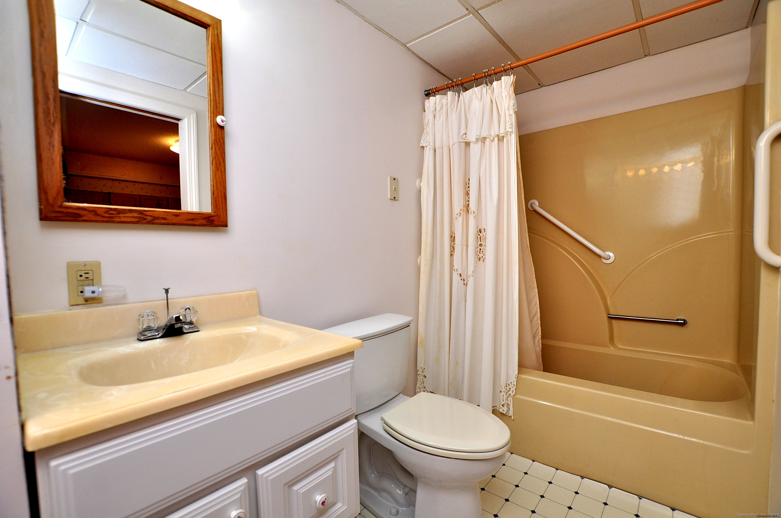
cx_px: 390
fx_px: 325
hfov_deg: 100.5
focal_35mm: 15
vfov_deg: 77.2
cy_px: 259
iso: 250
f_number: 4.5
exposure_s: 1/125
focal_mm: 10
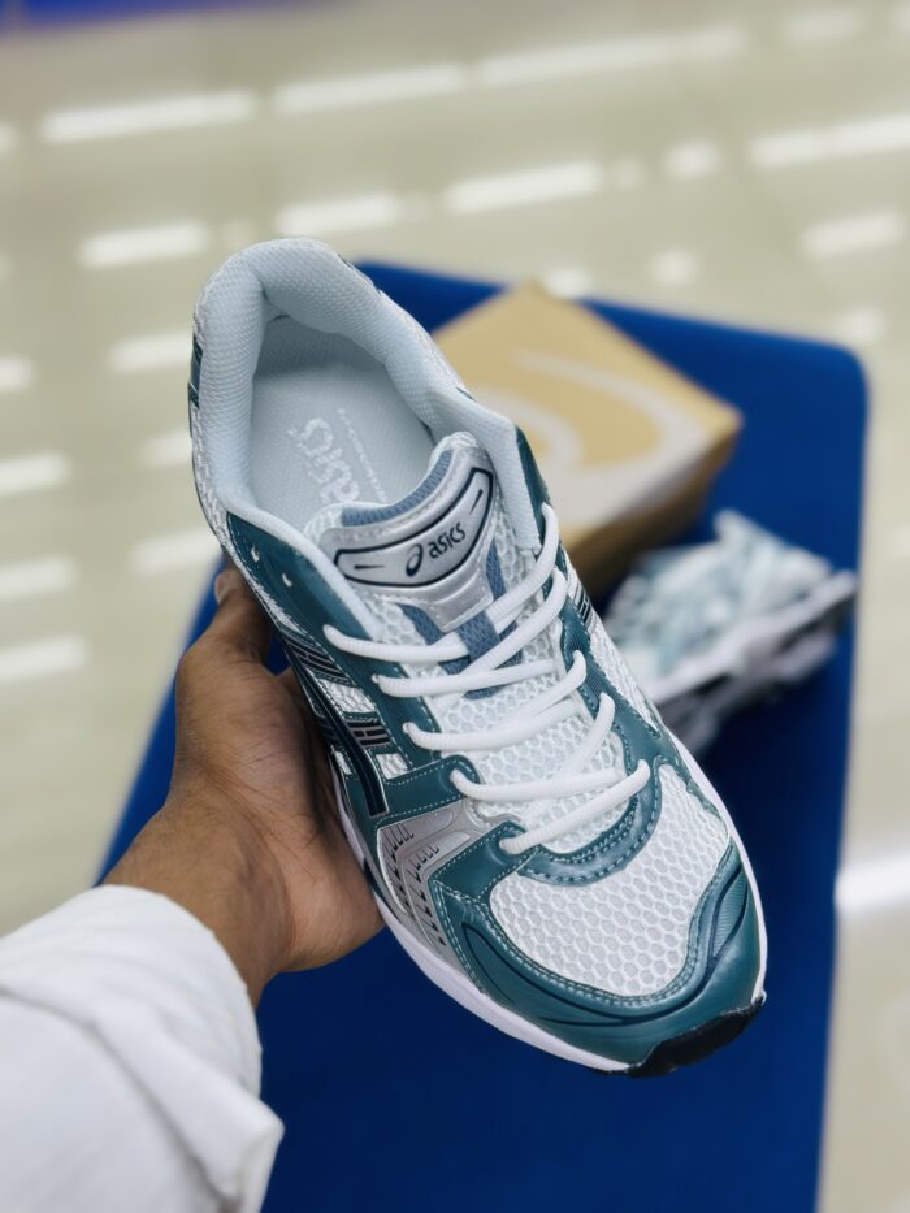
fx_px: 1682
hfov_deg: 30.3
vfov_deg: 39.7
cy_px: 606
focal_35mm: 48
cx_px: 455
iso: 64
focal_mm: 6.86
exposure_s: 1/123
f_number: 1.78
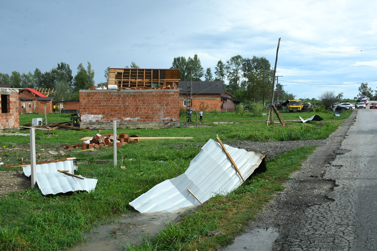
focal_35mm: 40
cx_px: 190
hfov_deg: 48.5
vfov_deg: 33.4
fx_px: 419
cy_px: 126
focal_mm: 26
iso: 800
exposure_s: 1/250
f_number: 16
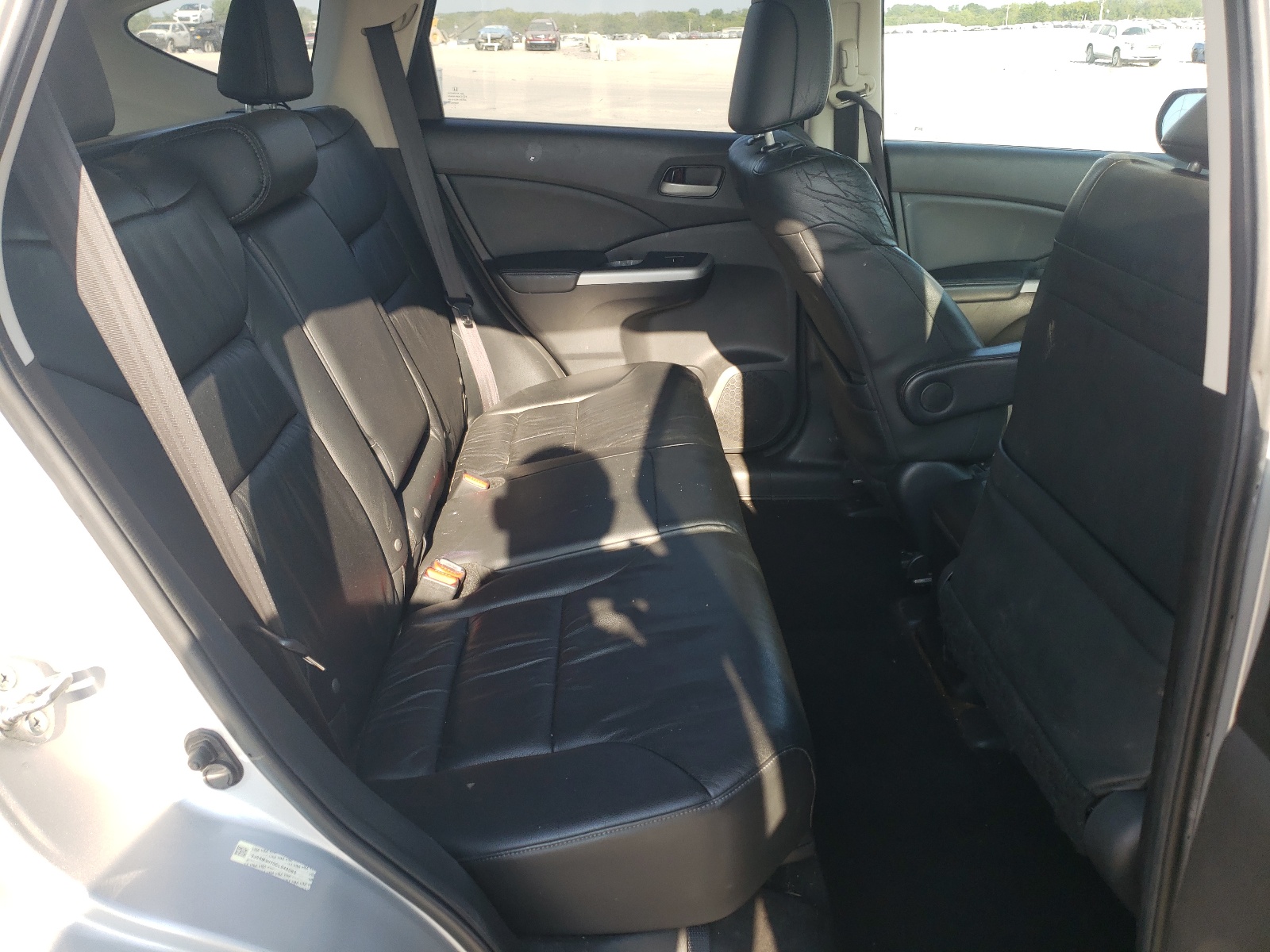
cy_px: 476
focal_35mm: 26
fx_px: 954
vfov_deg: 53.1
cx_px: 635
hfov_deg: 67.3
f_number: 1.5
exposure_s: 1/385
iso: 50
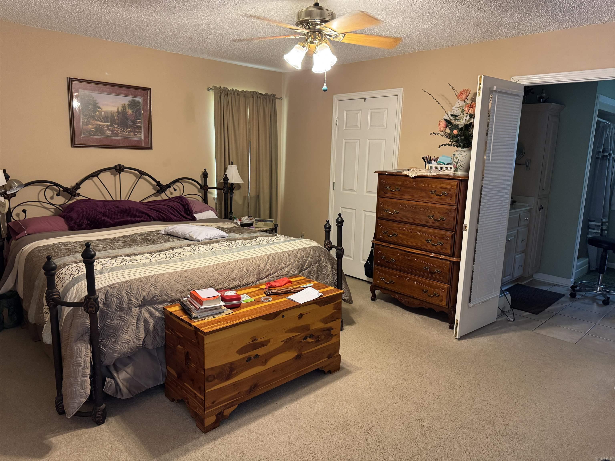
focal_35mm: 24
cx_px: 308
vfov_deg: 56.8
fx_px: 426
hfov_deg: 71.6
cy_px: 230
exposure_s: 1/60
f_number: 1.78
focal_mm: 6.76
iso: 400
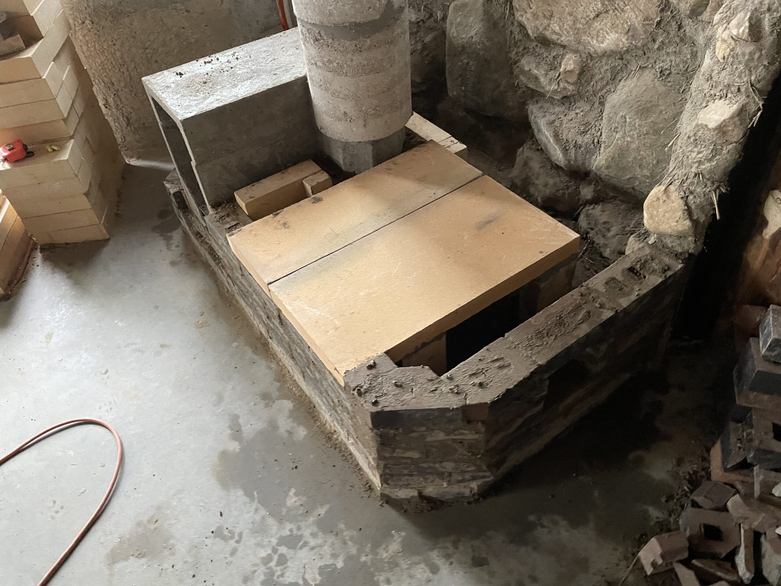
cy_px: 293
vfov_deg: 53.1
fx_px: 587
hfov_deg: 67.3
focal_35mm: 26
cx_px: 390
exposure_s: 1/39
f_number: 1.6
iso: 640
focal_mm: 4.2
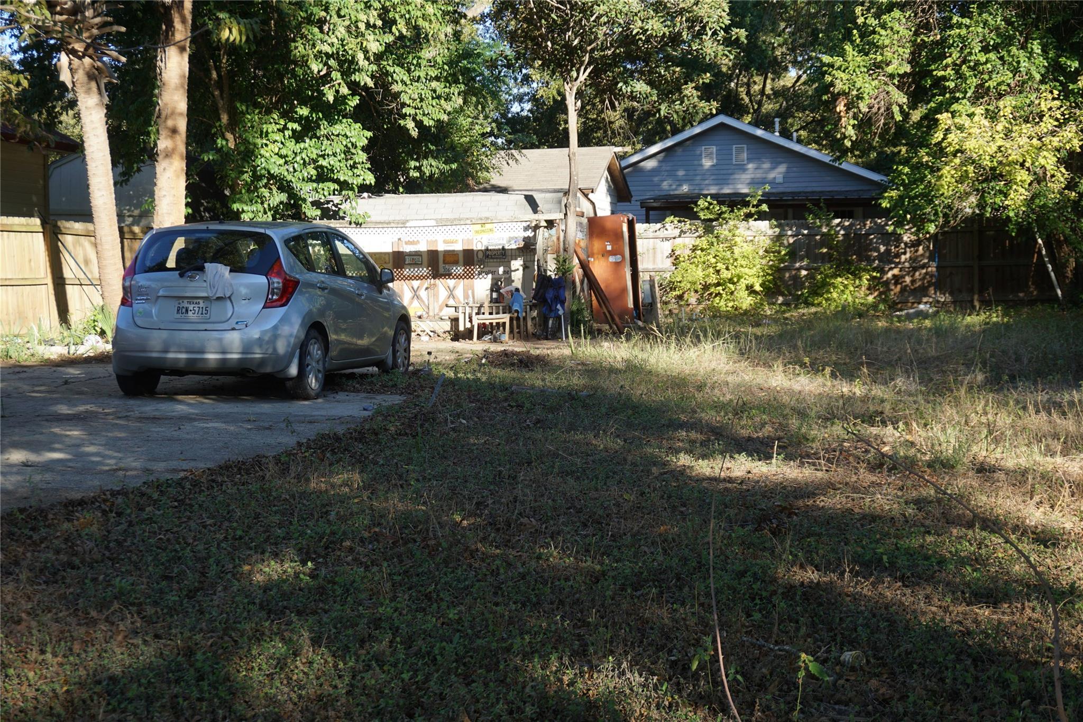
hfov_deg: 36.9
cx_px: 542
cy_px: 361
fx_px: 1624
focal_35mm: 54
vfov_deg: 25.1
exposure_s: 1/160
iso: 100
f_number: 5.6
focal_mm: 36
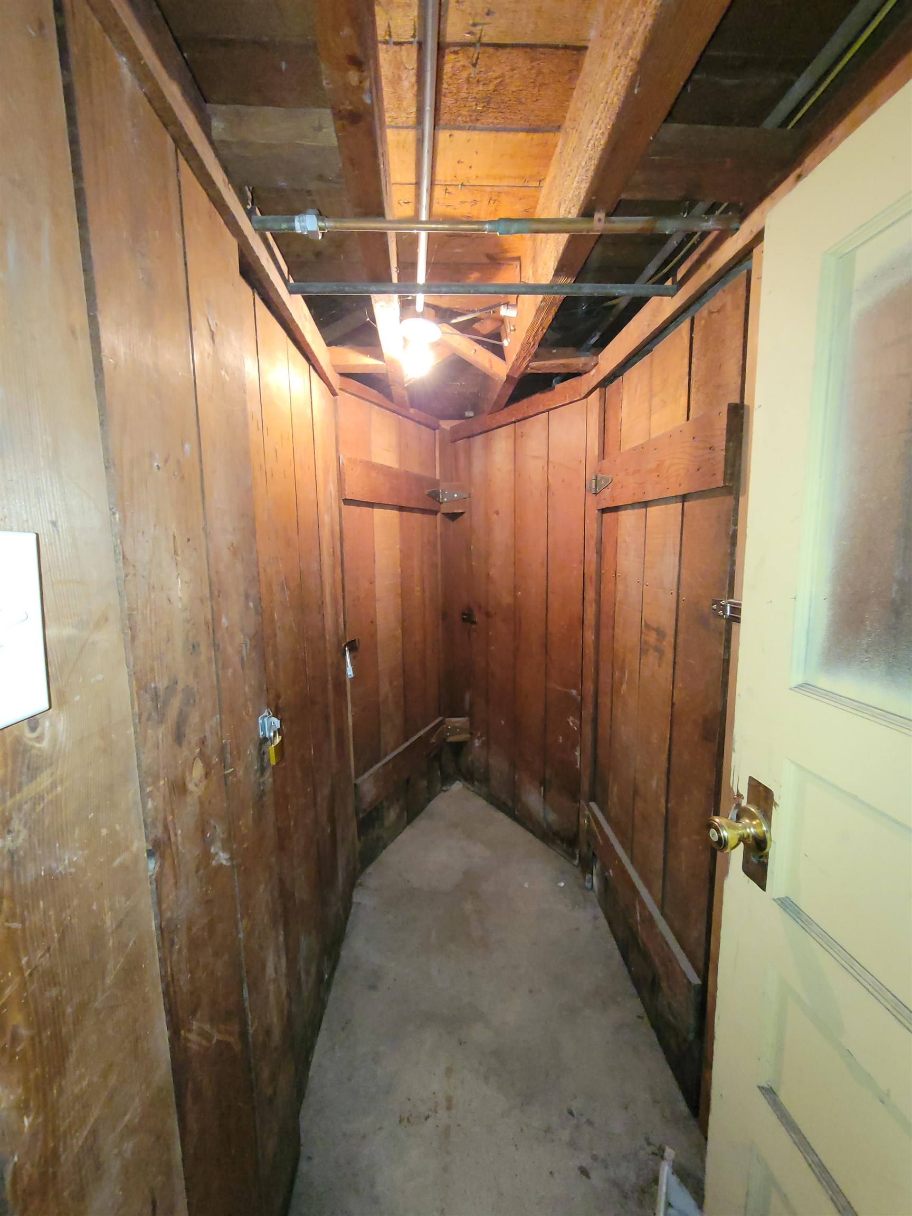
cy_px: 608
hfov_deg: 89.9
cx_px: 456
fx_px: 457
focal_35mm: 13
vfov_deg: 106.2
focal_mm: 2.2
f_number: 2.2
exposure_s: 1/30
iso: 400
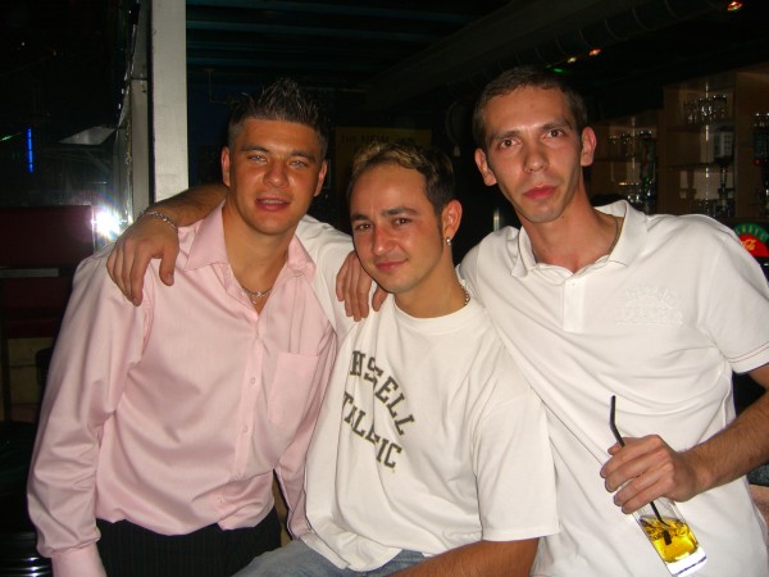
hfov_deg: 49.0
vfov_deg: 37.7
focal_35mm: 38
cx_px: 384
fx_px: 844
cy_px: 288
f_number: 2.8
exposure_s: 1/60
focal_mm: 7.9
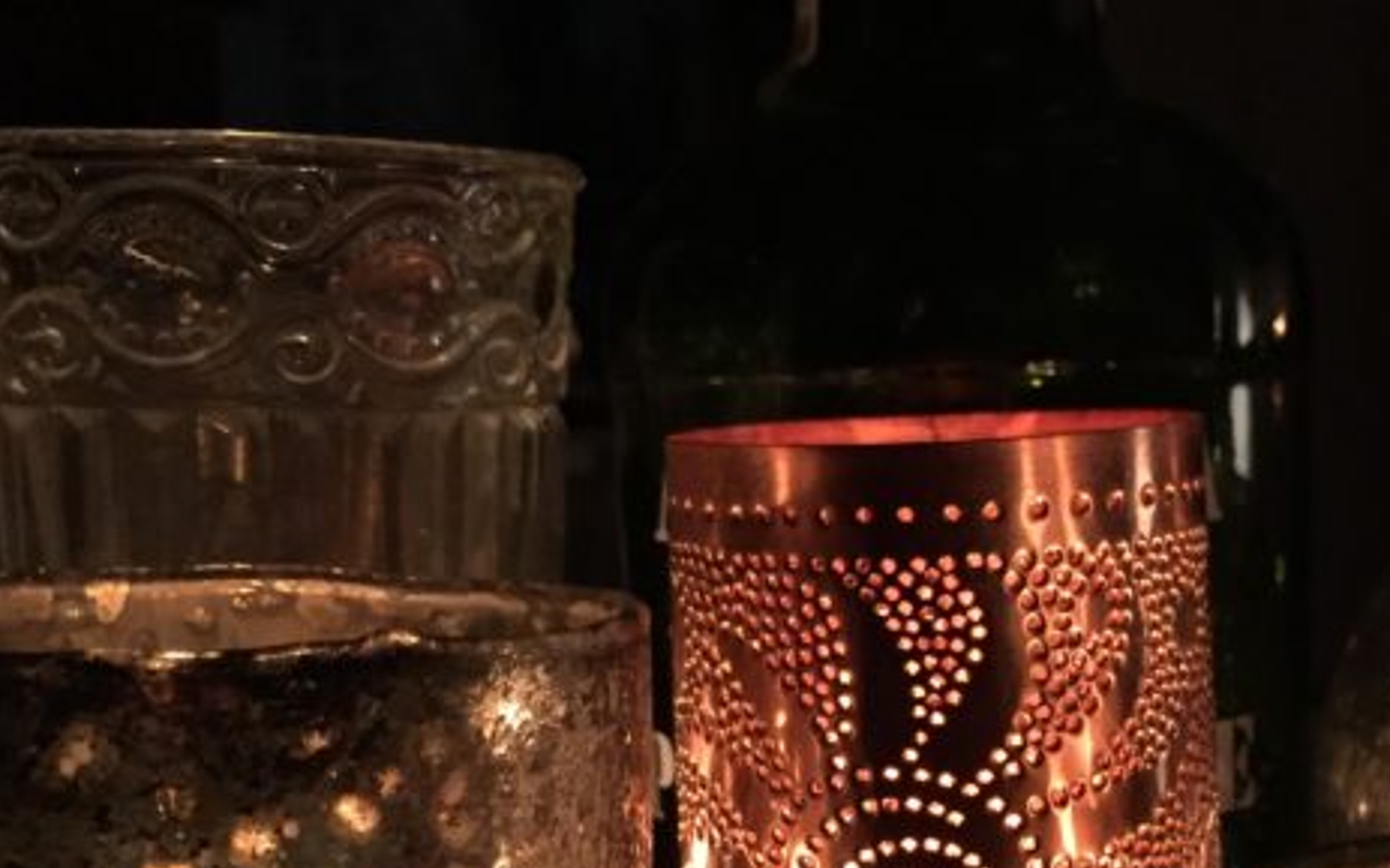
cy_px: 865
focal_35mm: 68
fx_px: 2575
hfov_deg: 30.0
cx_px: 901
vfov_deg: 18.6
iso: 250
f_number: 2.2
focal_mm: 4.15
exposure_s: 1/33
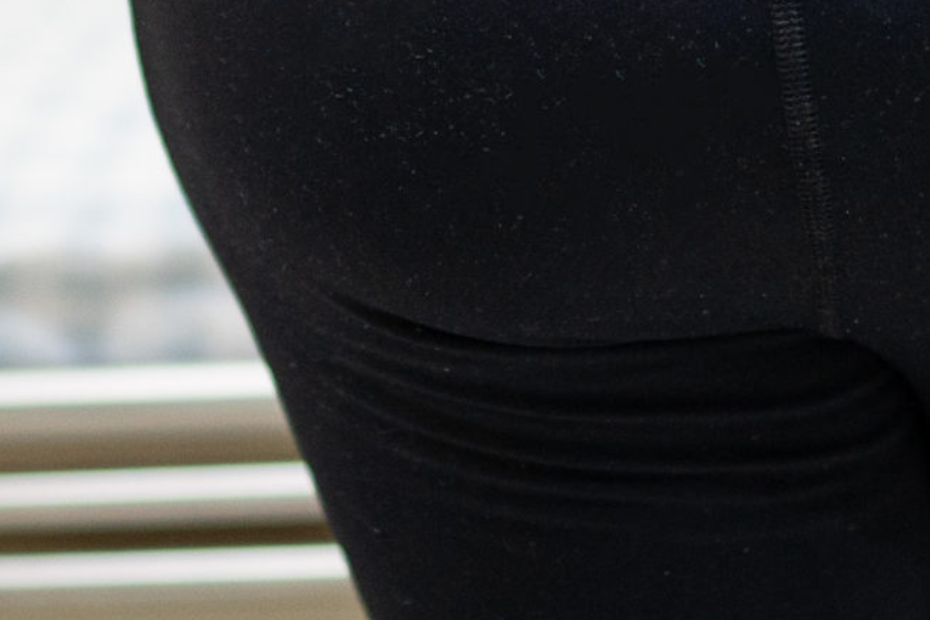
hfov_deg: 14.4
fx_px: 3669
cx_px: 559
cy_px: -538
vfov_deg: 9.2
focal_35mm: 142
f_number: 1.4
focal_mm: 24
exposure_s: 1/60
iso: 500
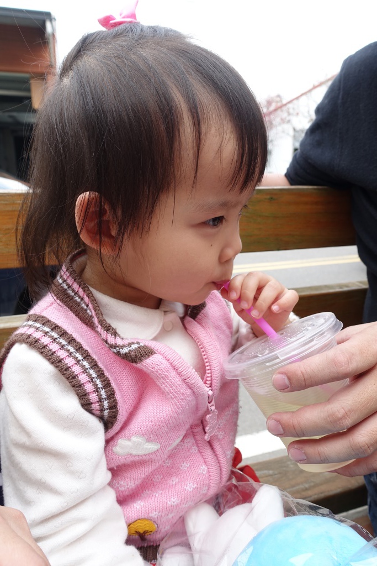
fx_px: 377
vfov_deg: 73.7
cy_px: 283
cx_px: 188
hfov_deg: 53.1
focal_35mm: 24
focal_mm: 8.8
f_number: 4.5
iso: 125
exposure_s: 1/125
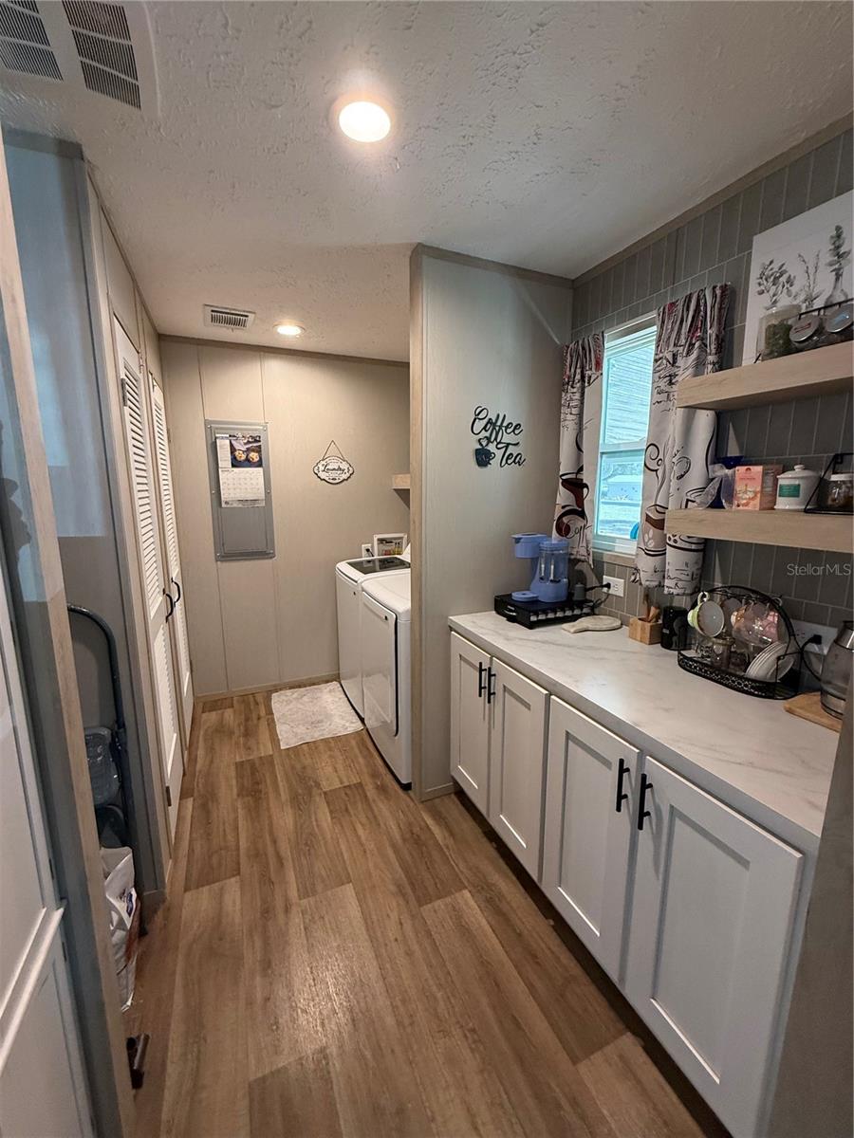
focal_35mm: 14
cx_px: 427
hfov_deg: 85.7
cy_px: 569
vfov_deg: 102.1
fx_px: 461
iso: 400
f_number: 2.2
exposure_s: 1/120
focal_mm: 2.22
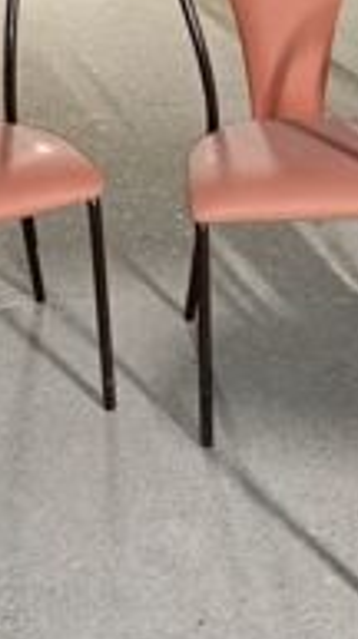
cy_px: 114
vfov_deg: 27.3
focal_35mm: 76
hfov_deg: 15.8
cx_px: 119
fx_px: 1288
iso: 1637
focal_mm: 4.22
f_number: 1.8
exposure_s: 1/10
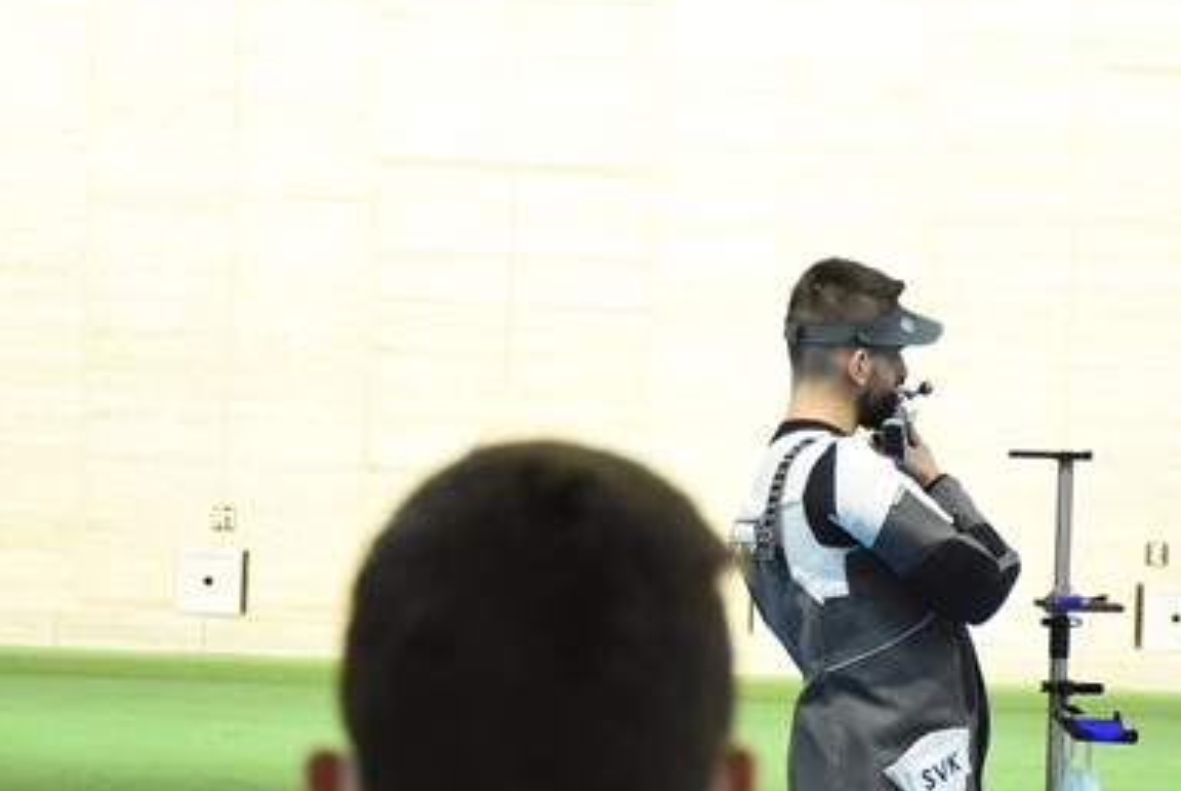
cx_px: 601
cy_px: 597
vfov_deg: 7.9
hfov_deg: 11.8
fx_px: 5715
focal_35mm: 174
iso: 2500
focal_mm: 62
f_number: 5
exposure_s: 1/250
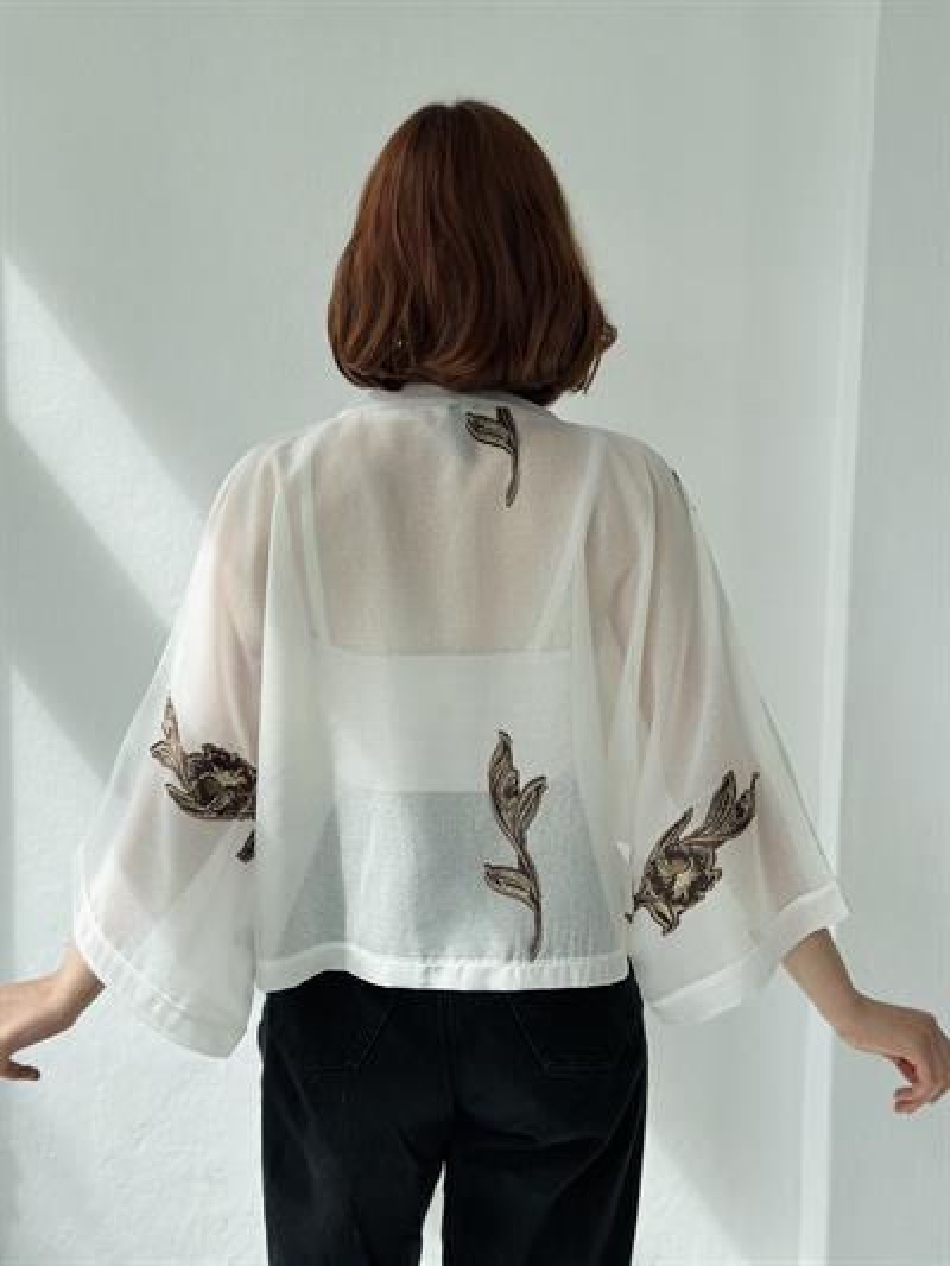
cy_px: 633
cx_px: 475
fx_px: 1756
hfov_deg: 30.3
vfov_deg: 39.6
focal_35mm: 48
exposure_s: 1/1497
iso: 80
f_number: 1.78
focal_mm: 6.86
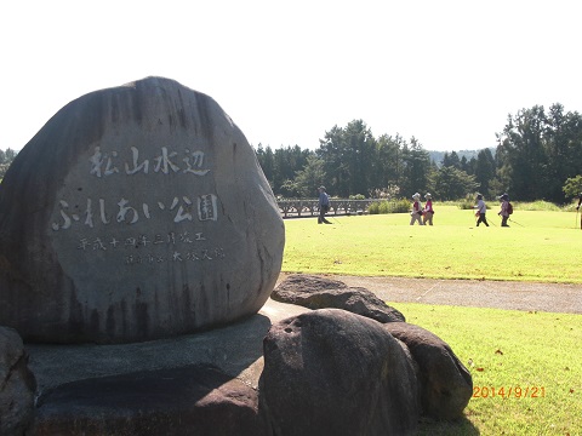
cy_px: 218
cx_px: 291
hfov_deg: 43.9
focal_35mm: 43
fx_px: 723
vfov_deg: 33.6
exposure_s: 1/500
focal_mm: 7.6
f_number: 3.1
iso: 50
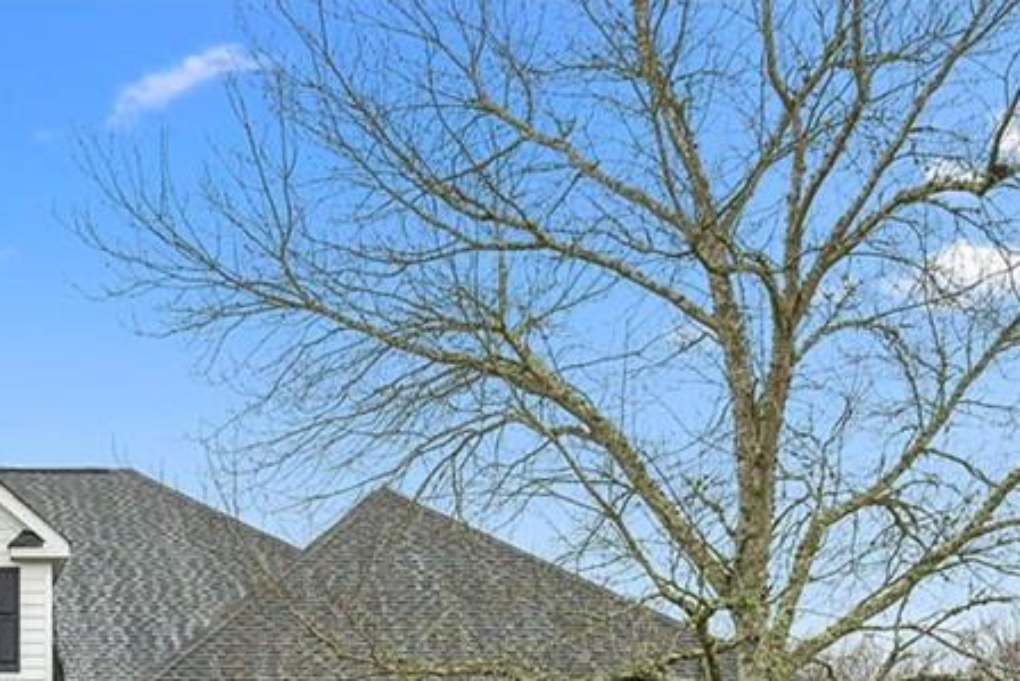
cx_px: -48
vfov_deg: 16.5
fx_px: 2267
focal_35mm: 80
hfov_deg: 24.0
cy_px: 773
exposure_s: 1/125
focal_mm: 35
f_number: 8
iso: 500
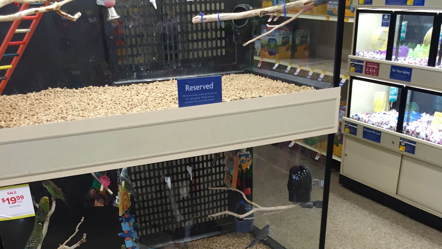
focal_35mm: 43
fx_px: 504
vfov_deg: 25.3
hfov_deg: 47.4
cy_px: 289
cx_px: 222
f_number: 2.2
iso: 64
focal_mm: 4.15
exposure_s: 1/30
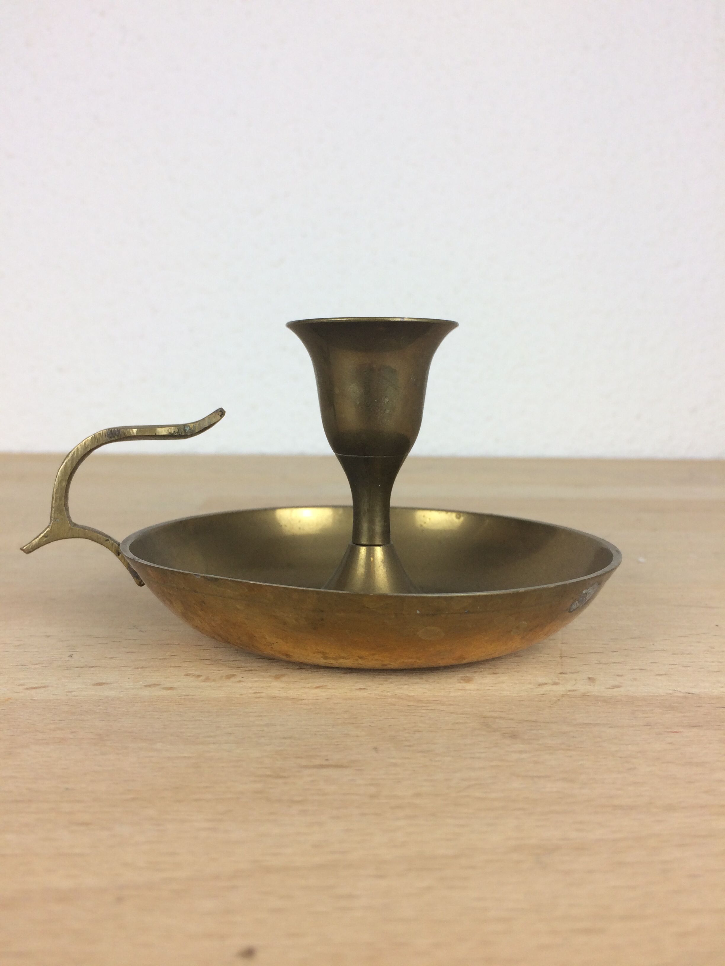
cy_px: 483
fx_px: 810
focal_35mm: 29
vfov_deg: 61.7
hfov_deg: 48.2
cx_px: 362
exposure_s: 1/100
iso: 50
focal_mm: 4.15
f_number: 2.2
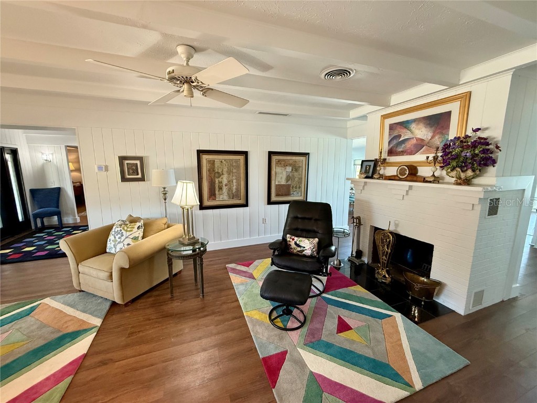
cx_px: 268
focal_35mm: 14
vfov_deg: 85.7
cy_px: 202
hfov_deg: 102.1
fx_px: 217
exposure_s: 1/60
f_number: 2.2
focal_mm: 2.22
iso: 250
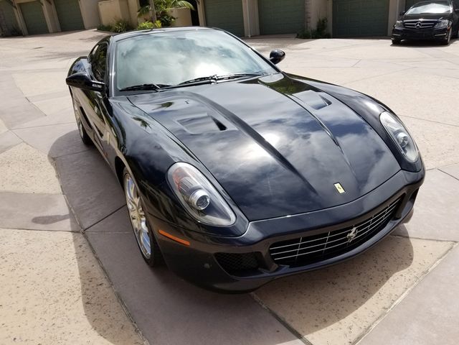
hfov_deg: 67.3
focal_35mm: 26
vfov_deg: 53.1
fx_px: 345
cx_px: 230
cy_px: 172
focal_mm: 4.3
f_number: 1.7
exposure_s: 1/2688
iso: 50
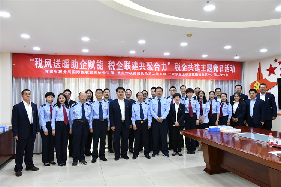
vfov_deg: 46.4
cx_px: 140
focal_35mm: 28
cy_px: 94
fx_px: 219
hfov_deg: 65.5
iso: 1800
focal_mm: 28
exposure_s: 1/30
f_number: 10
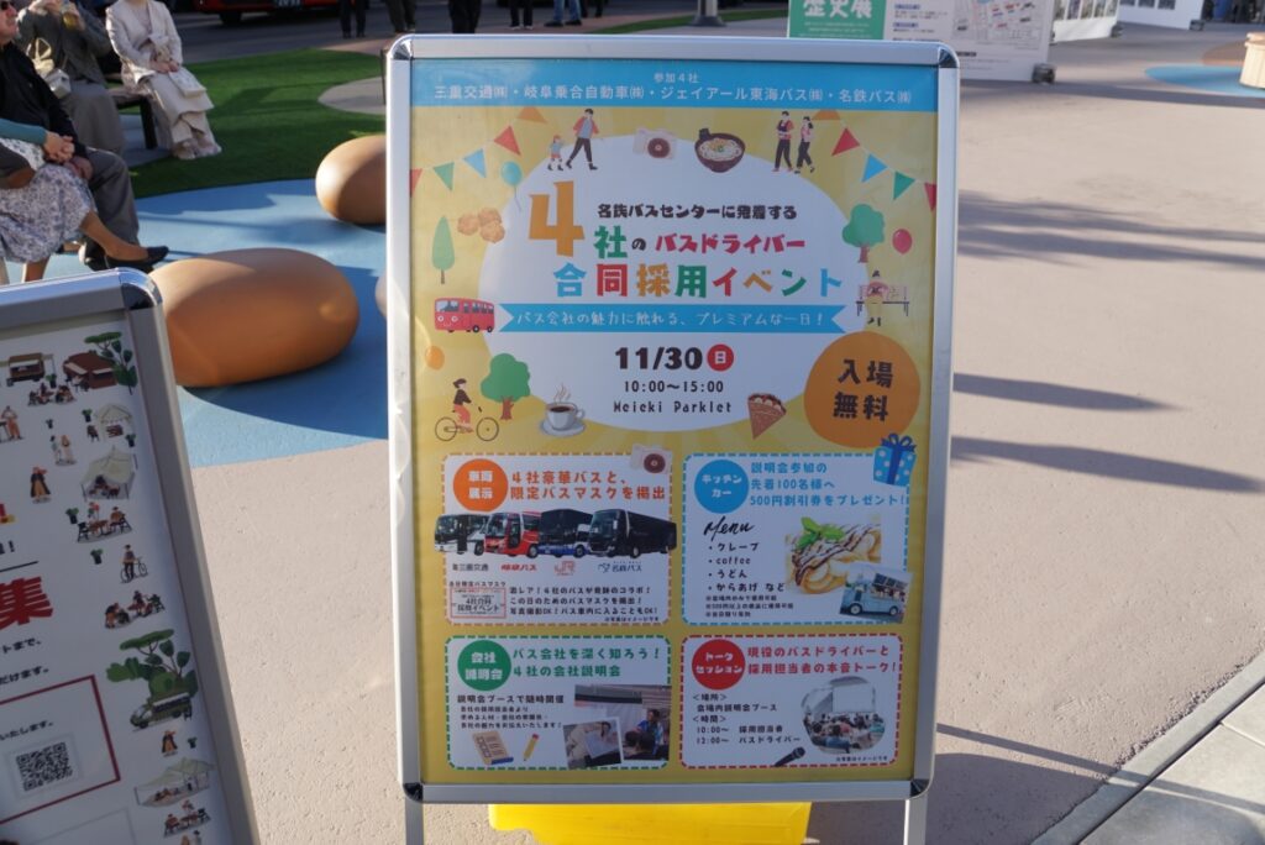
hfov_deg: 61.9
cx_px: 632
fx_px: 1055
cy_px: 422
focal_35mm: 30
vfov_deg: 43.7
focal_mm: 20
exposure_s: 1/125
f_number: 5.6
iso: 100
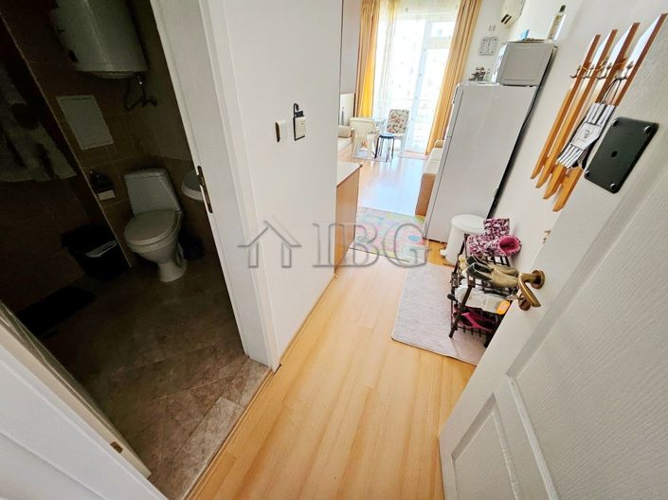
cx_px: 334
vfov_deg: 89.9
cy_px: 250
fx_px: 251
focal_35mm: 13
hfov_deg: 106.2
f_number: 2.2
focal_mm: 1.7
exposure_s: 1/50
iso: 250
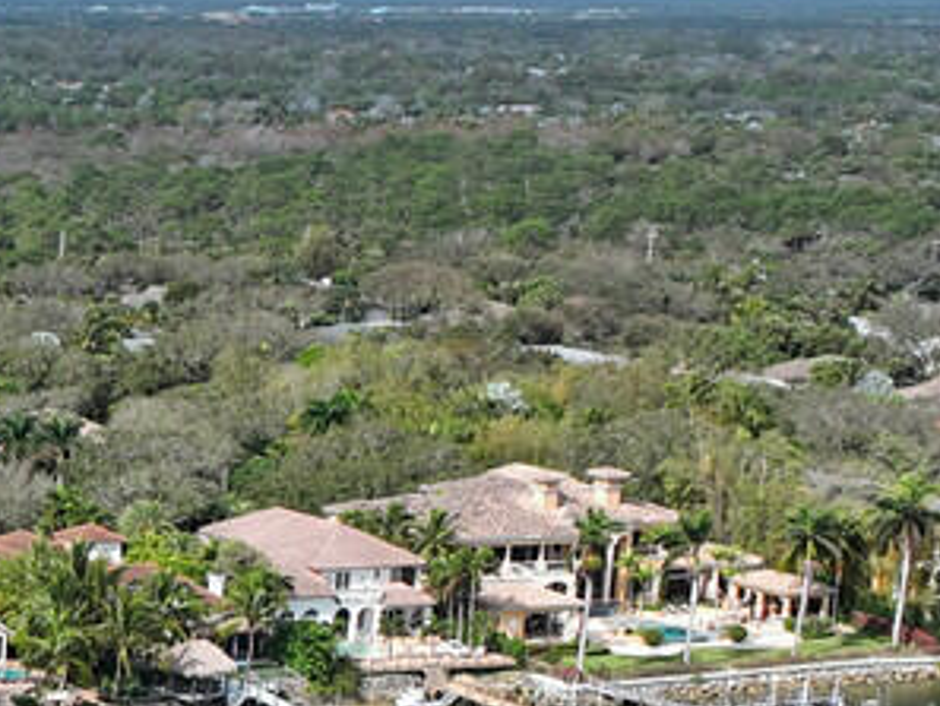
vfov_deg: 11.2
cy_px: 937
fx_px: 3504
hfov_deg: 13.8
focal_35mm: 129
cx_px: -704
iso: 100
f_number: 2.8
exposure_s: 1/1250
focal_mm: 12.29
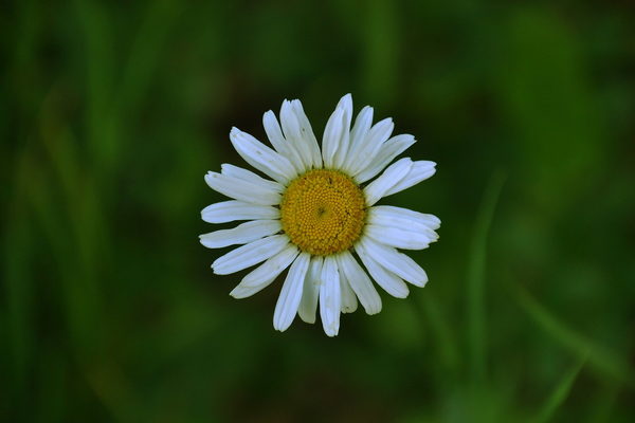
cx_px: 318
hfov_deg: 5.5
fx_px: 6614
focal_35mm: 375
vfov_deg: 3.7
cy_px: 212
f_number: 6.3
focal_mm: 250
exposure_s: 1/60
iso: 400
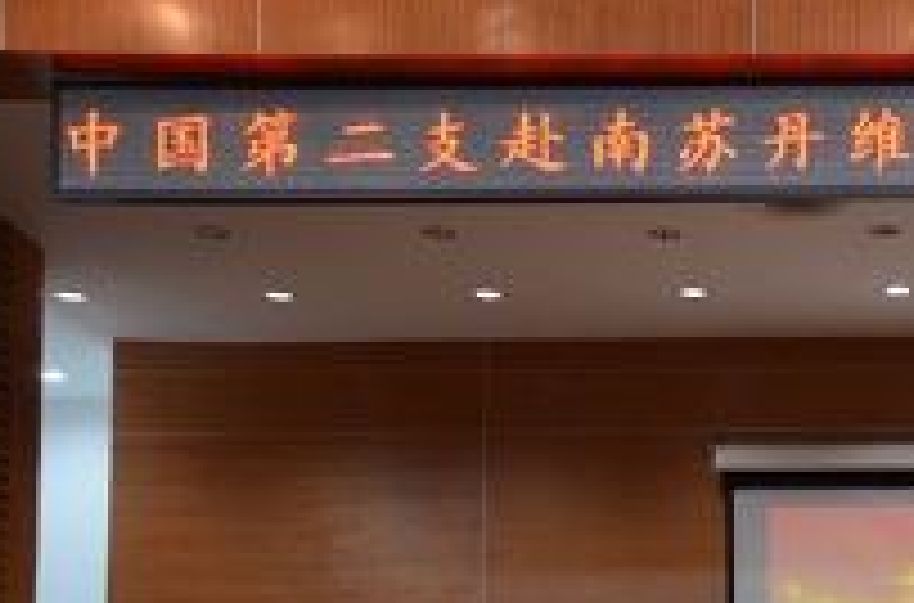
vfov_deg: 13.8
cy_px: 722
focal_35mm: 96
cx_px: 1063
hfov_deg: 20.1
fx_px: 2430
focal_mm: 26
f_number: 4
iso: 800
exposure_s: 1/40
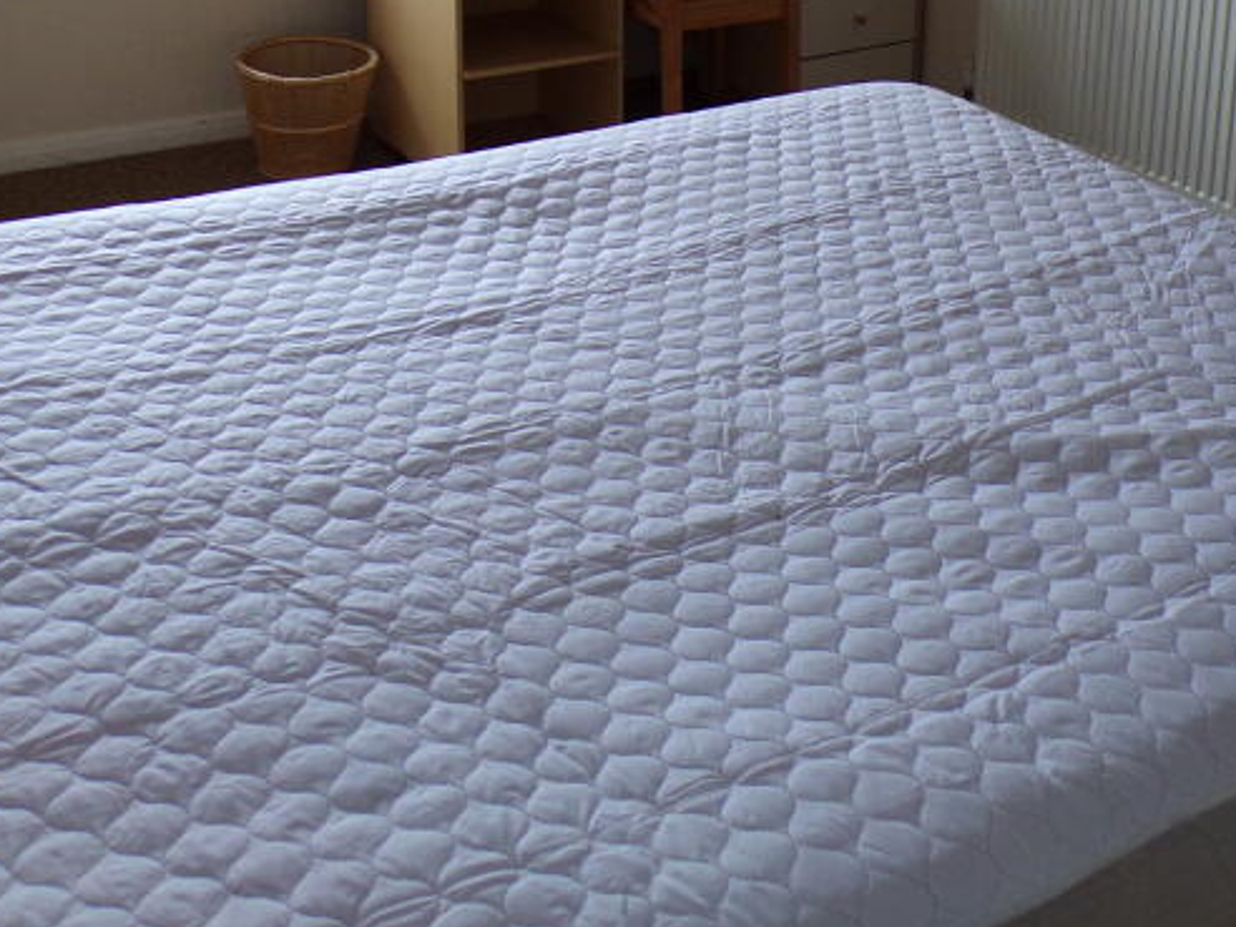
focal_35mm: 50
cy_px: 10
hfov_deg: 38.0
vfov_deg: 27.5
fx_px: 1785
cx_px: 769
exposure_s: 1/38
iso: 100
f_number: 3
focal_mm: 4.3
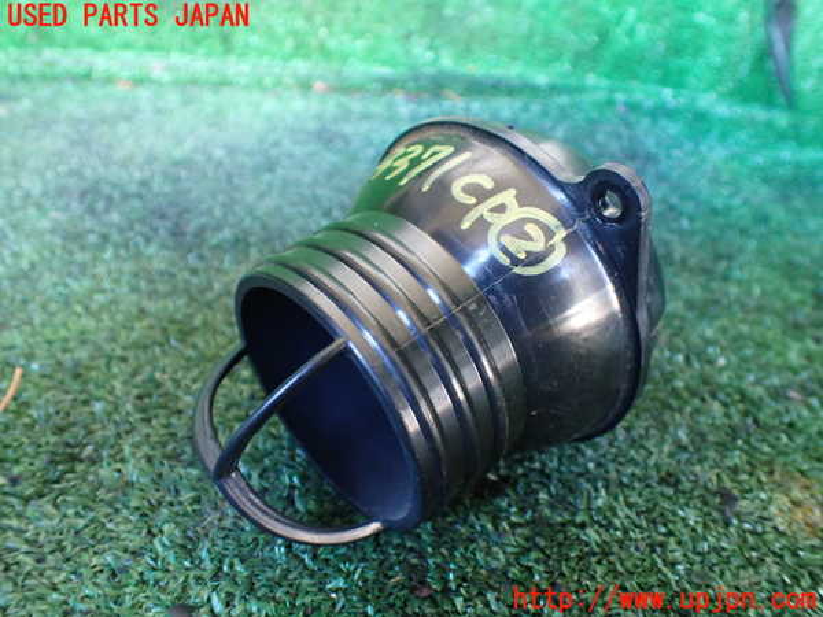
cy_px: 308
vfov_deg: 46.8
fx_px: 713
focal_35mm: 30
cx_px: 412
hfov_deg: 60.0
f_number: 2.3
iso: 800
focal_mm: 5.4
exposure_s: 1/30
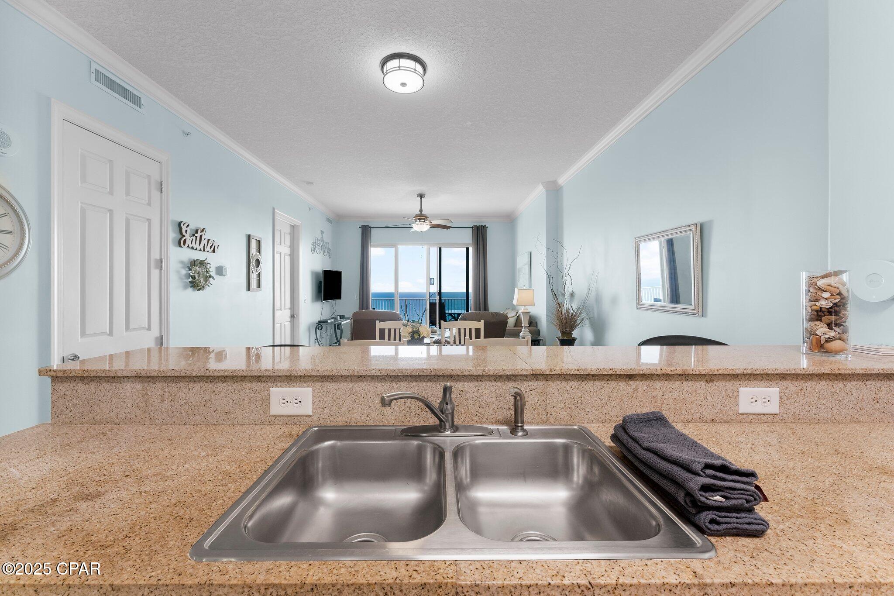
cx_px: 447
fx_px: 348
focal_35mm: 14
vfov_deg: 81.2
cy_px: 298
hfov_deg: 104.3
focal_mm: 14
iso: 400
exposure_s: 1/40
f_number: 8
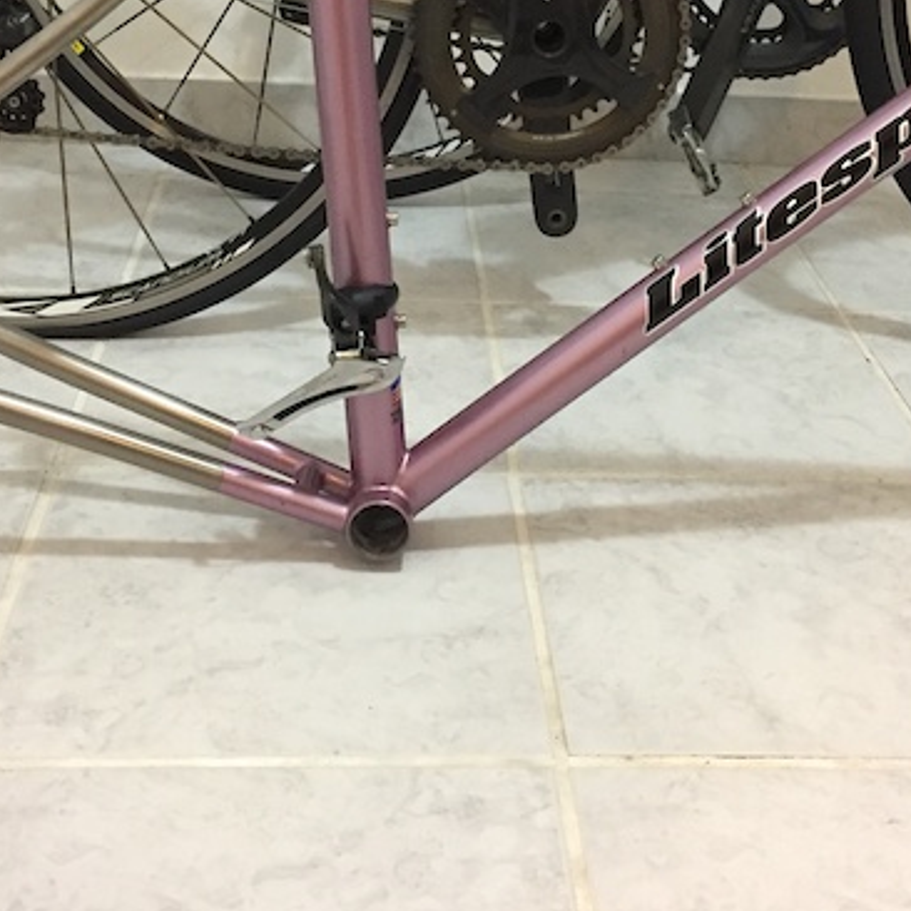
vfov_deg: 29.9
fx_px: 1667
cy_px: 202
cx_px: 460
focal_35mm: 56
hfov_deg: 30.6
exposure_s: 1/15
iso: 250
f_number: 2.2
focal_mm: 4.15
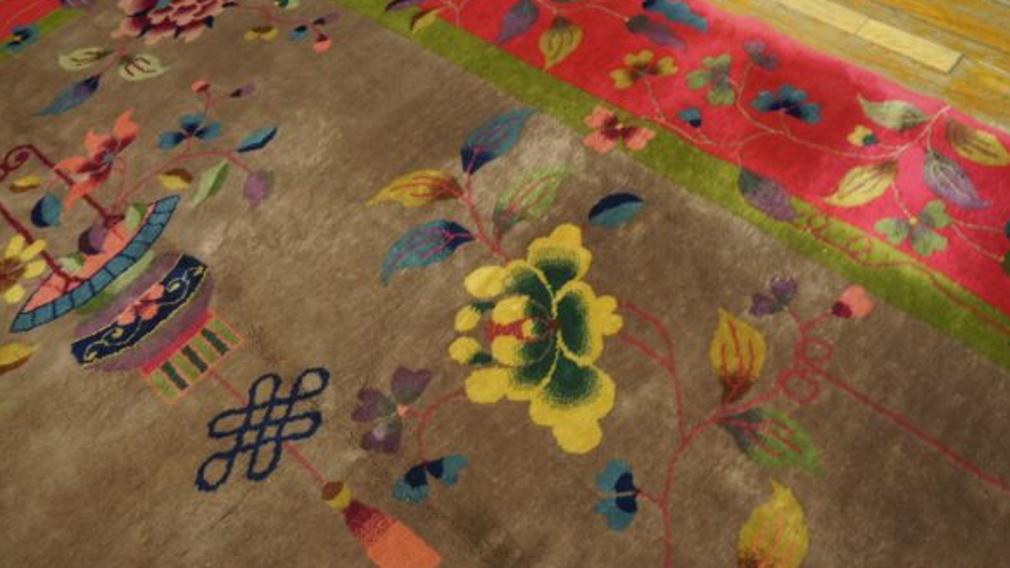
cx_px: 516
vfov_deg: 40.1
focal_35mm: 29
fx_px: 777
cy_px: 306
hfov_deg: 66.1
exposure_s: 1/60
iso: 1250
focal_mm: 18
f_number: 4
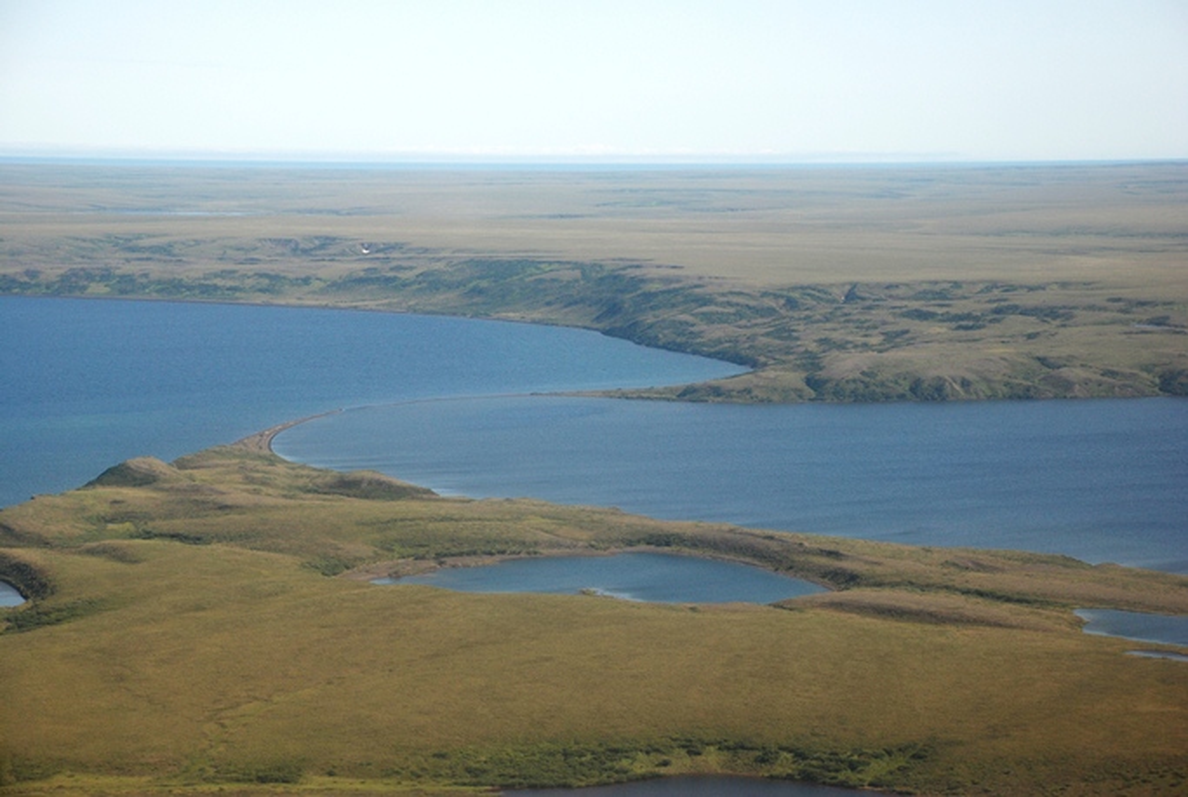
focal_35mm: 105
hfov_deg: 19.4
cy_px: 398
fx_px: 3471
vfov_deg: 13.1
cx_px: 594
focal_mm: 70
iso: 180
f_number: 5.6
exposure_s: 1/500
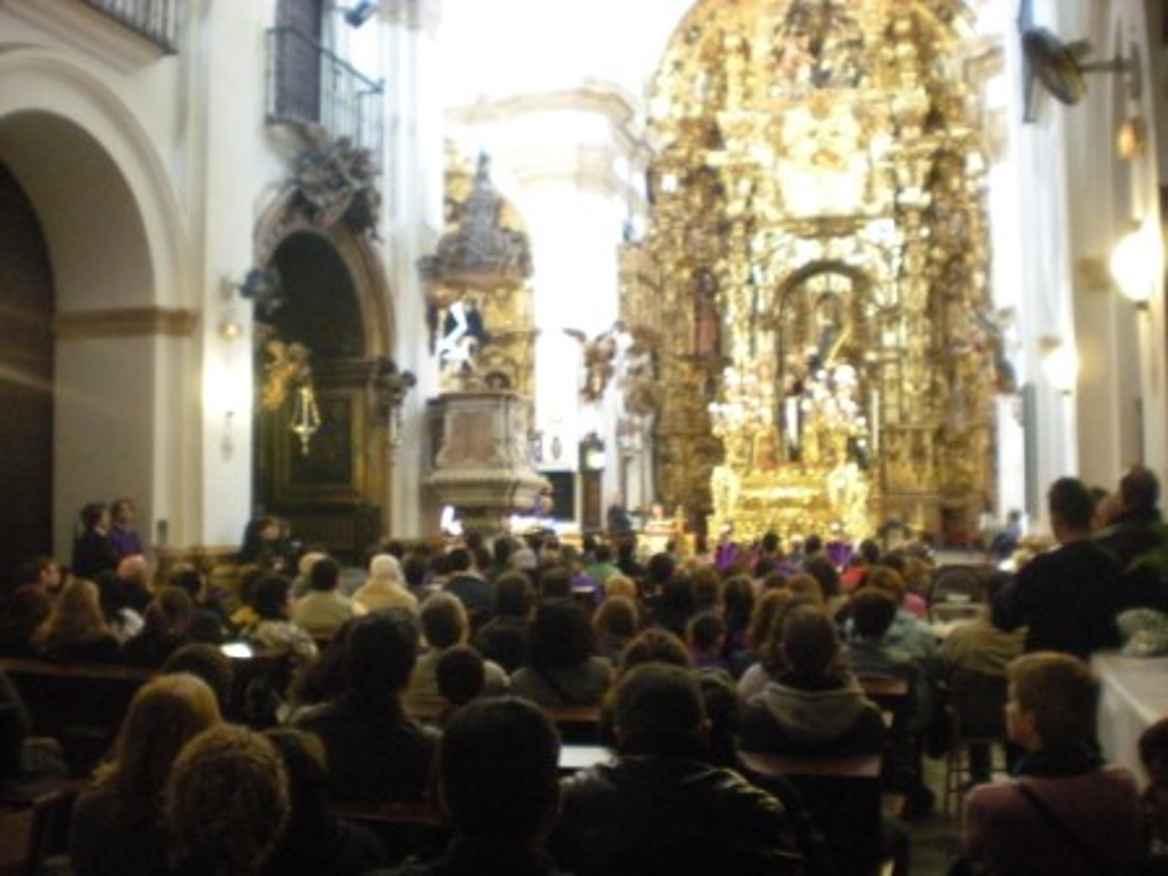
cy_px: 438
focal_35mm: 38
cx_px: 584
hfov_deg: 49.0
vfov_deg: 37.7
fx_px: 1282
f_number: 3.1
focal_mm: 6.3
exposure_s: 1/6.5
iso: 800
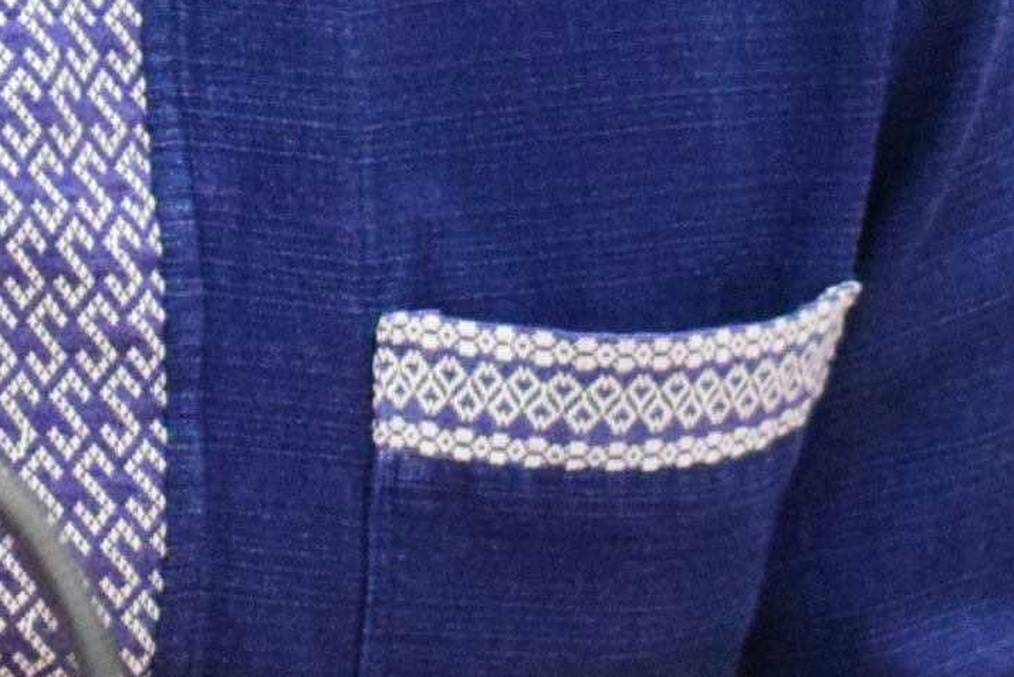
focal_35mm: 472
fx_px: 13302
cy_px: -774
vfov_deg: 2.9
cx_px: 280
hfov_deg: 4.4
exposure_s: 1/250
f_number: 3.2
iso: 3200
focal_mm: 50
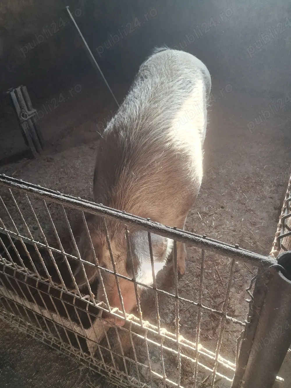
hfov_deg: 51.4
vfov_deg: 65.3
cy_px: 194
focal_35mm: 27
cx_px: 146
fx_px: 303
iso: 200
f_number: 1.8
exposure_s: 1/100
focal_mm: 4
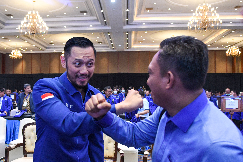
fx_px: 172
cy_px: 81
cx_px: 122
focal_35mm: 26
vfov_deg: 50.4
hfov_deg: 70.4
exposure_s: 1/125
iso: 3200
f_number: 2.8
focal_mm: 17
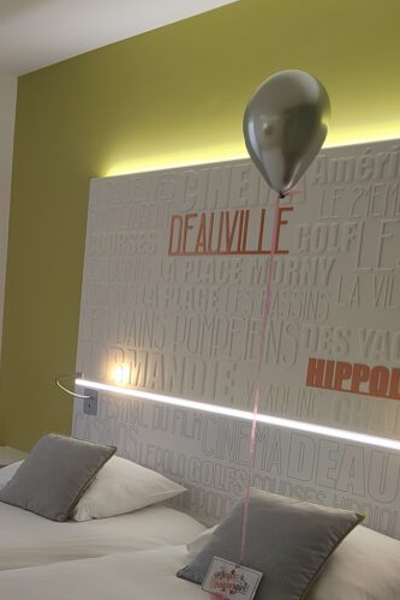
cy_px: 401
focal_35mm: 49
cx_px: -133
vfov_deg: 39.9
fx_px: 817
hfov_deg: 23.9
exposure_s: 1/100
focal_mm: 5.52
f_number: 1.9
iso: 288
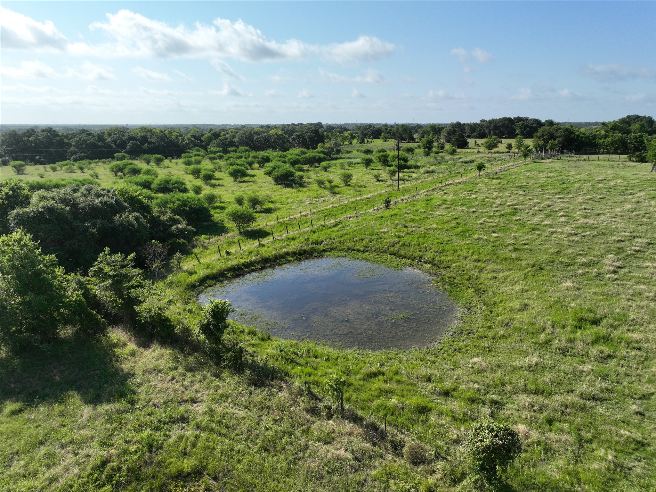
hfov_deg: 71.6
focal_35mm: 24
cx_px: 328
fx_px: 455
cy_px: 246
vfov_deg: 56.8
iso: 200
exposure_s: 1/3200
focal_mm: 12.29
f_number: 2.8
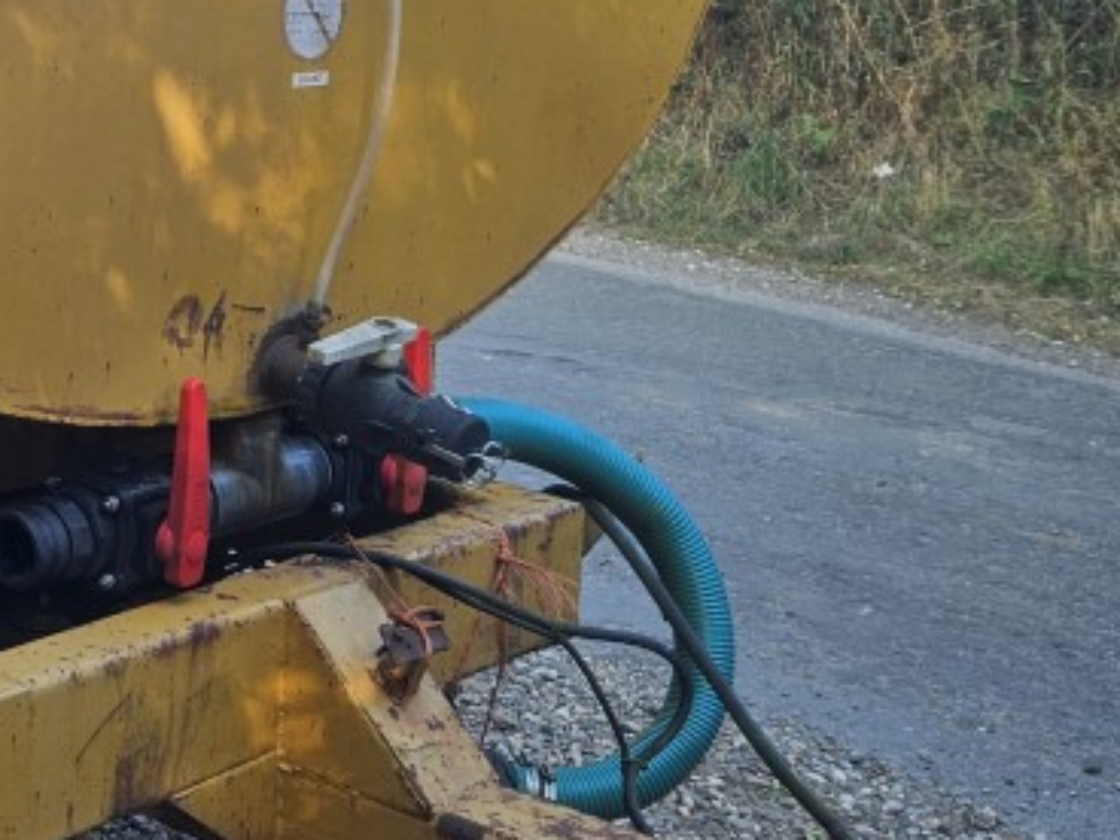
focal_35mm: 64
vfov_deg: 22.5
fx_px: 2071
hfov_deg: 27.5
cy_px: 134
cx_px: -134
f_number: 1.8
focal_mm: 5.4
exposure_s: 1/237
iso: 25
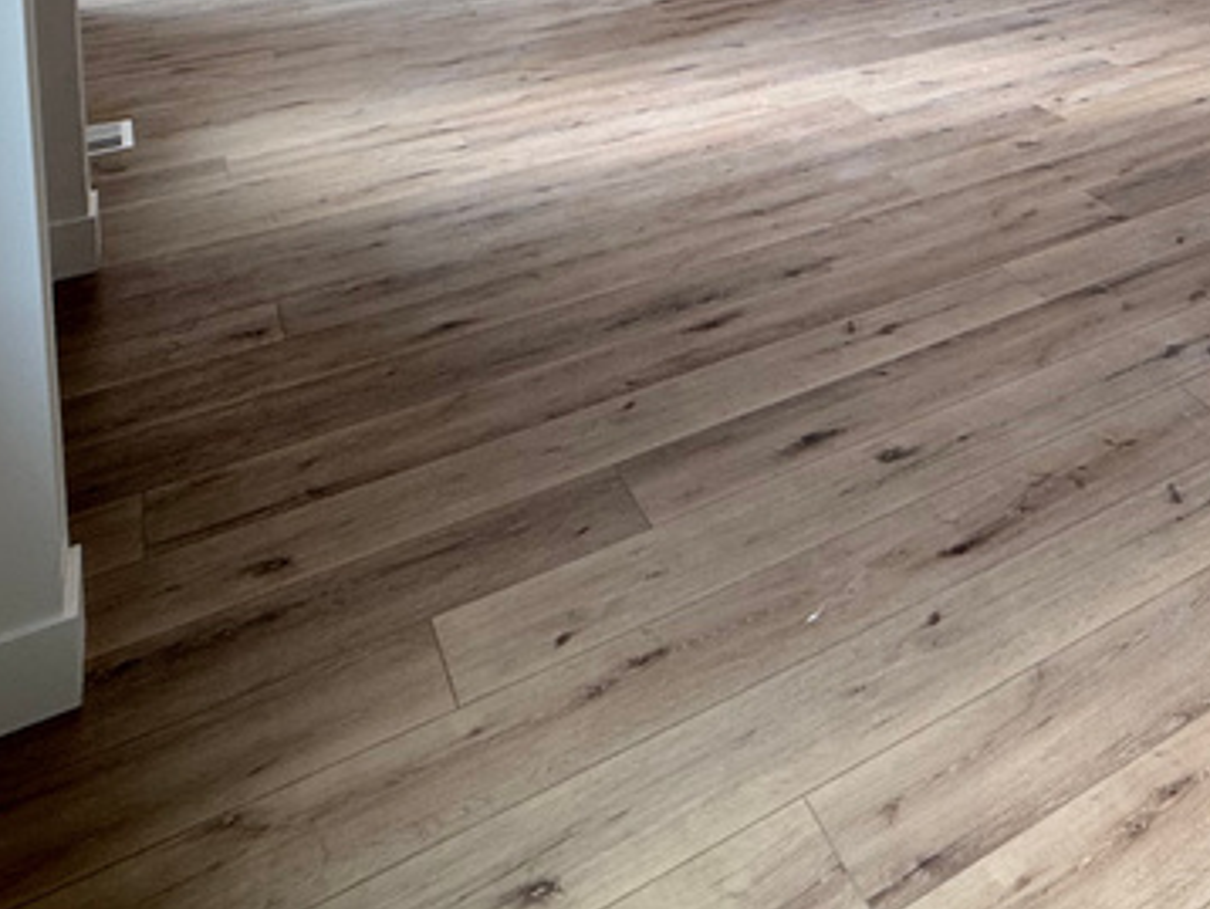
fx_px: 1399
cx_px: 1342
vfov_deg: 28.5
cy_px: -318
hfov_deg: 38.4
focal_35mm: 40
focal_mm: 2.22
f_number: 2.2
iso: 50
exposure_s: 1/120
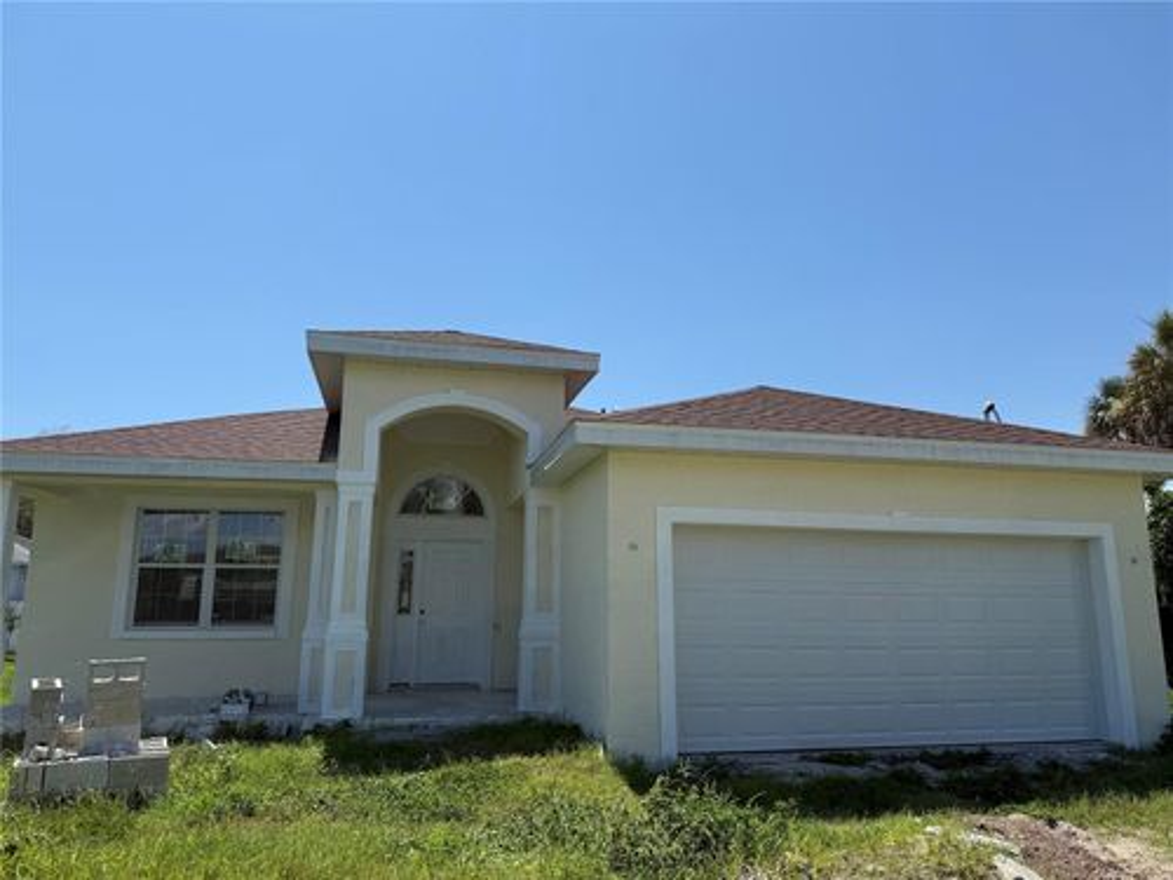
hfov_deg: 71.6
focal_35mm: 24
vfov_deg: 56.8
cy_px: 440
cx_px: 586
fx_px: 813
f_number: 1.78
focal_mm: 6.76
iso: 80
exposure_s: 1/6173
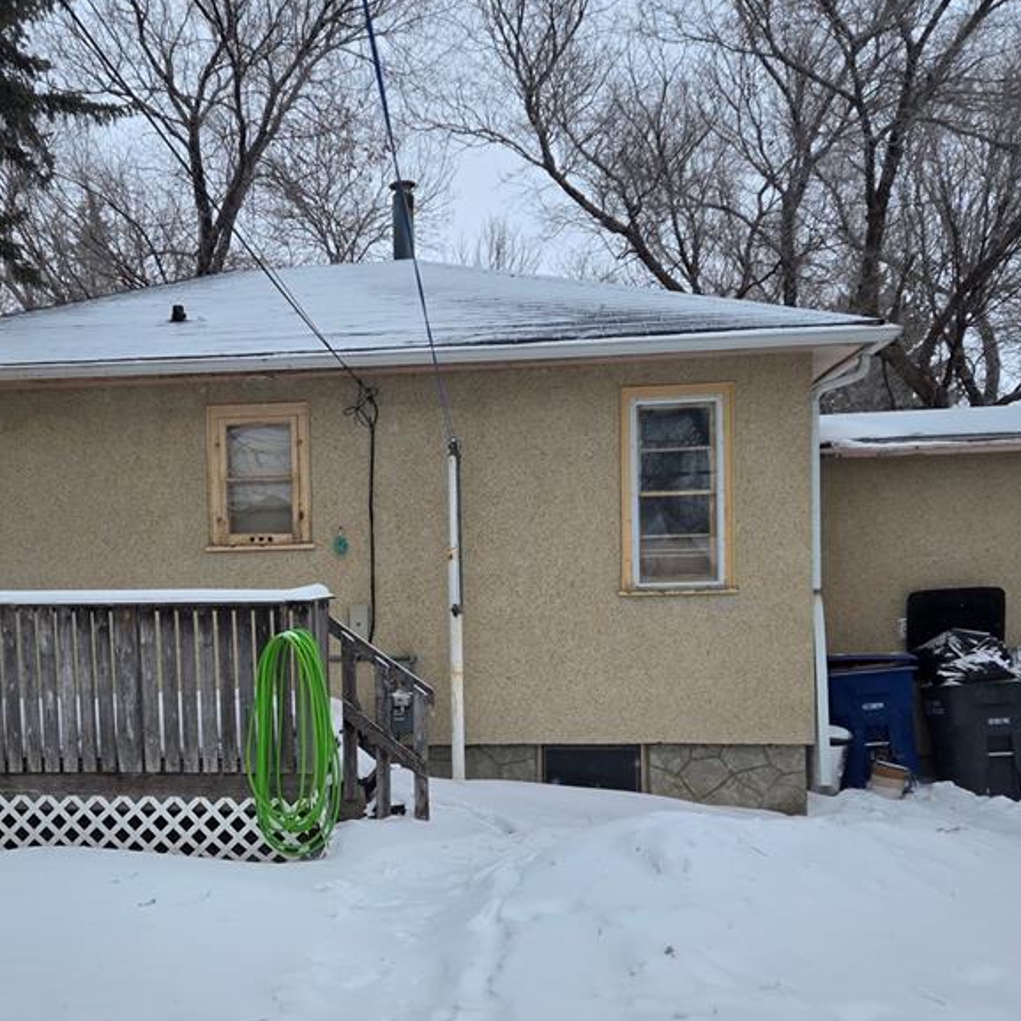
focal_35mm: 36
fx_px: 1201
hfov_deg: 45.6
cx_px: 367
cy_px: 604
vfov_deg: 45.8
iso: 25
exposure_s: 1/470
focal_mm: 5.4
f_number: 1.8
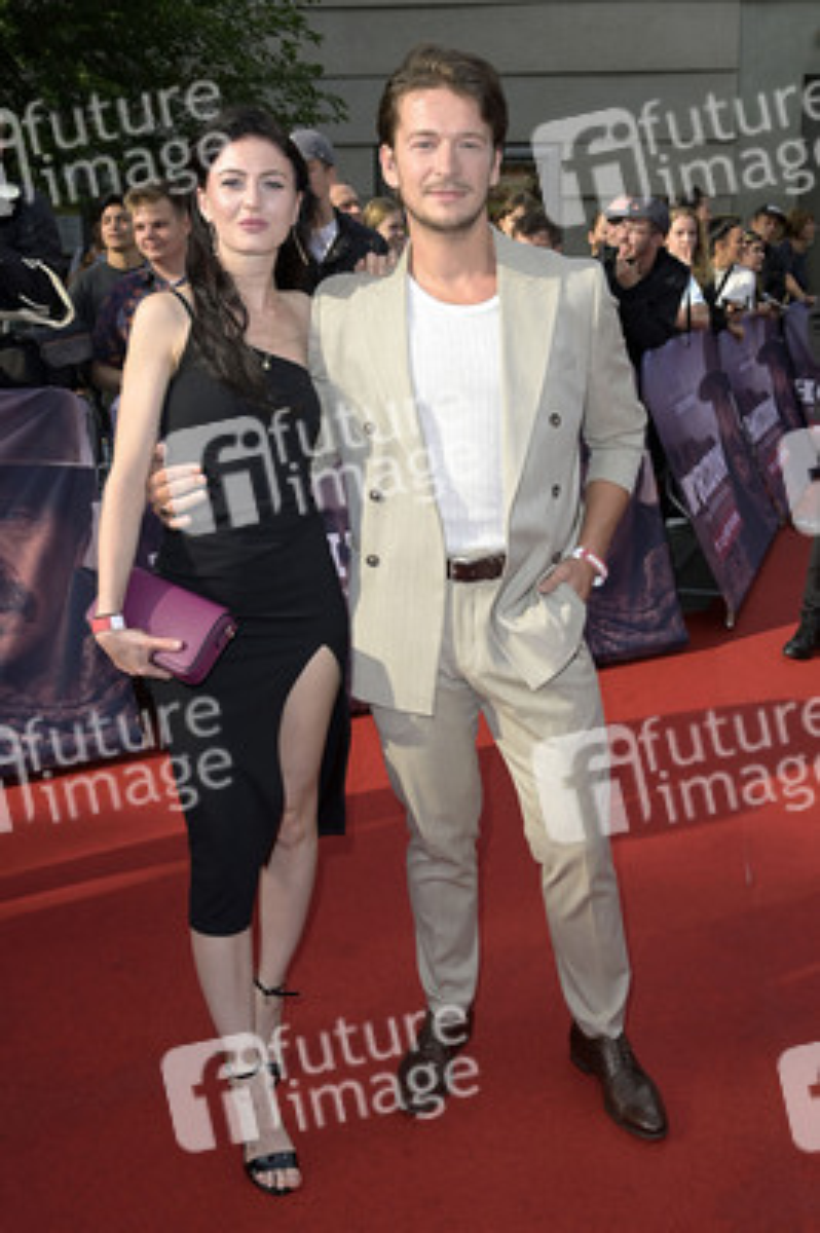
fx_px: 1095
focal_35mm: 32
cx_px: 410
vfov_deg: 58.8
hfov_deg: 41.0
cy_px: 616
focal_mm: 32
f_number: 9
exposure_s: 1/200
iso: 400
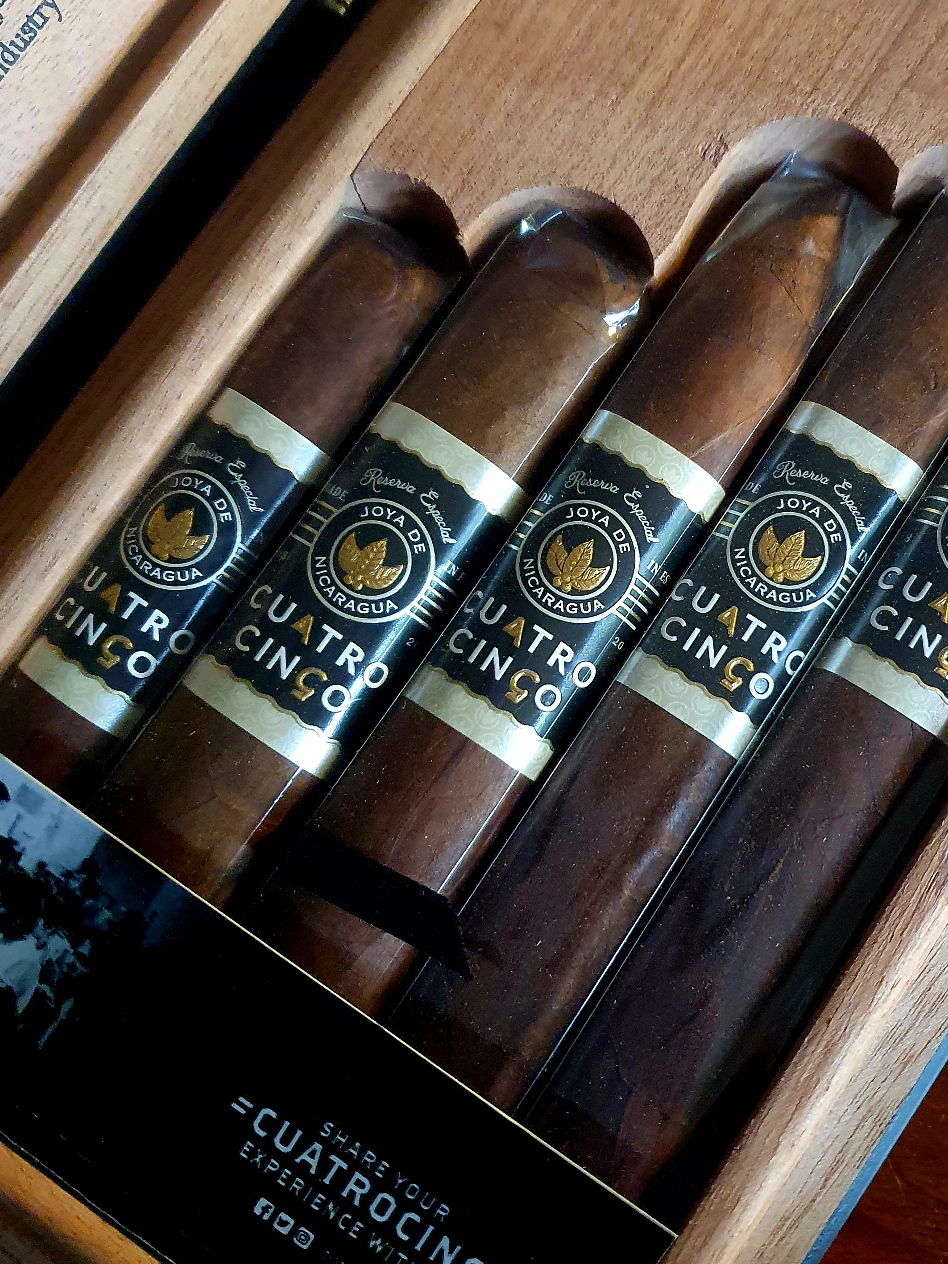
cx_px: 624
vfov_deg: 50.1
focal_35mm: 37
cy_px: 639
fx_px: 1351
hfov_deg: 38.3
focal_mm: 4.32
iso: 500
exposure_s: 1/33
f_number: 1.5
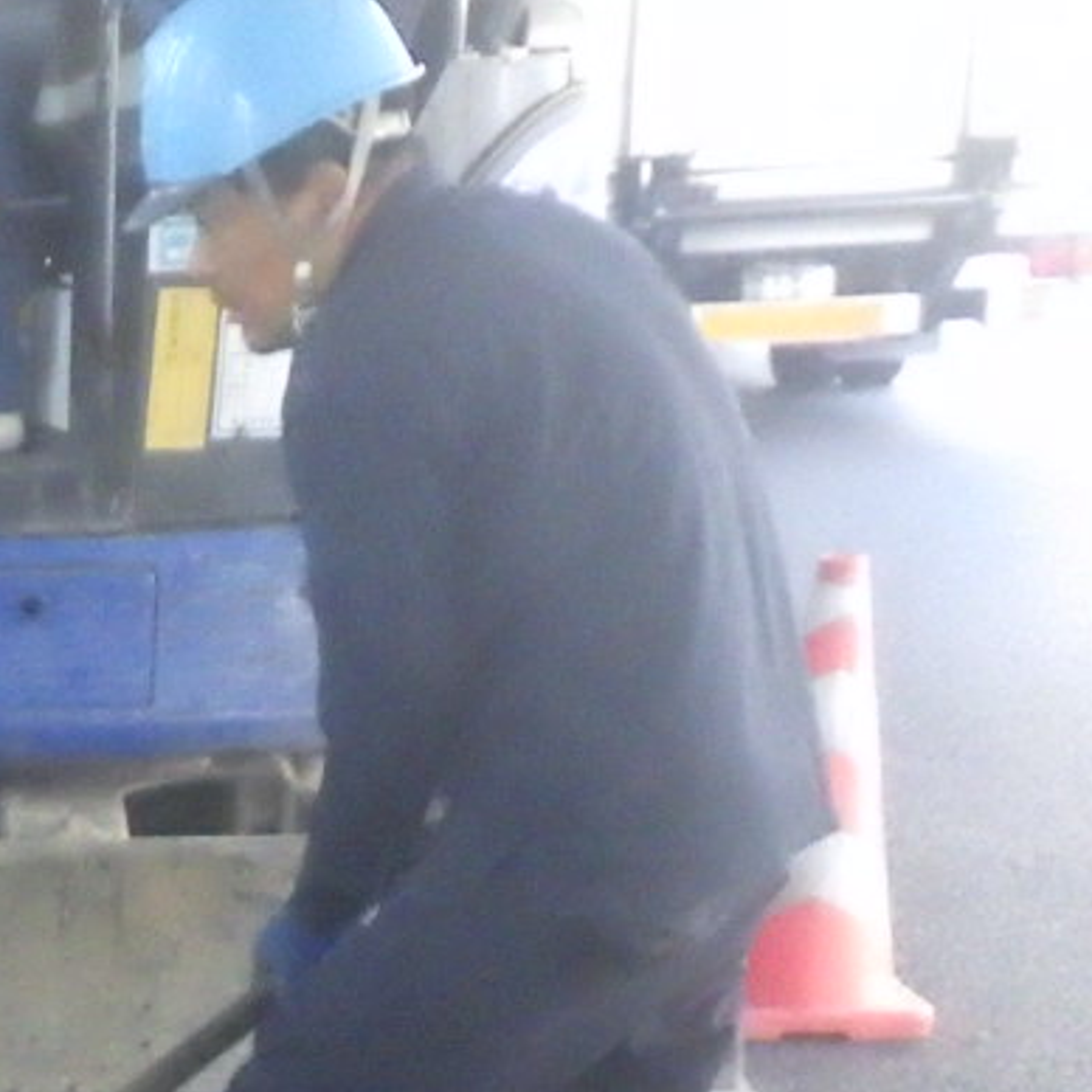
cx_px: -746
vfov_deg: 15.6
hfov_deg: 15.2
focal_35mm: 102
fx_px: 3640
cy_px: 1680
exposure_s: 1/60
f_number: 3.5
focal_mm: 5
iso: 2500
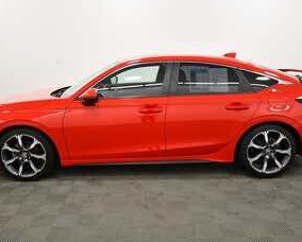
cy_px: 115
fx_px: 295
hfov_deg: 54.2
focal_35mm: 33
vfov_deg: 44.6
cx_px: 150
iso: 900
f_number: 5.3
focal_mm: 17
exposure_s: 1/125
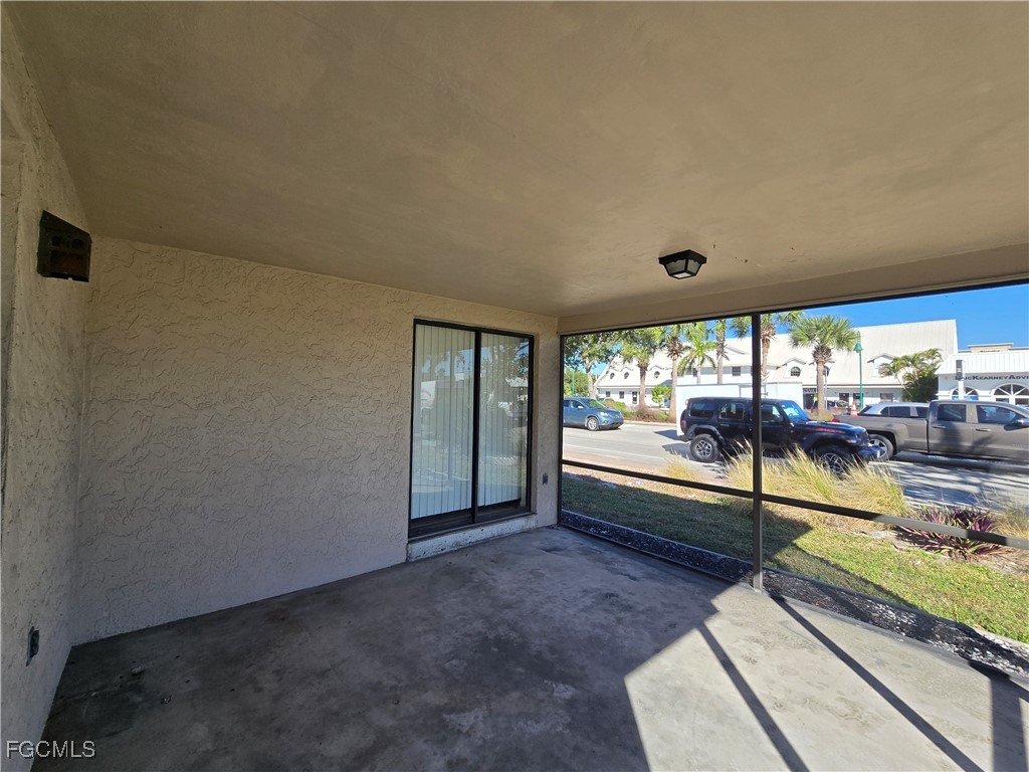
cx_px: 514
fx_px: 386
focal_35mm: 13
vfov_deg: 89.9
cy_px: 386
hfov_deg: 106.2
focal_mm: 2.2
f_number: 2.2
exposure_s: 1/645
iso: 50
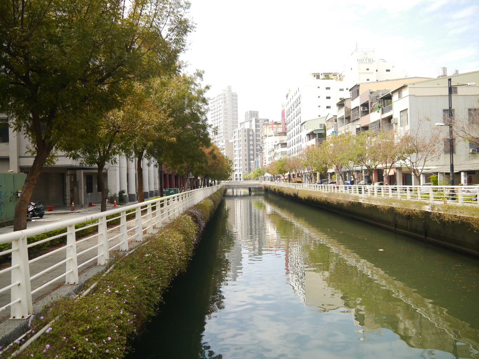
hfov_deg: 63.4
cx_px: 240
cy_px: 180
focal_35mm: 28
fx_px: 388
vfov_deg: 49.8
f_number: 3.5
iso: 200
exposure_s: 1/500
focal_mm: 14
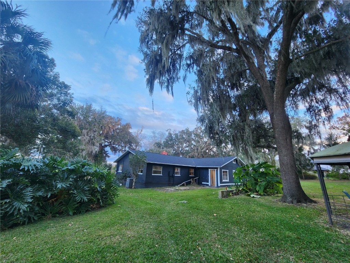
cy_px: 132
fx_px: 131
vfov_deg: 89.9
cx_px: 175
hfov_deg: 106.2
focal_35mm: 13
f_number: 2.2
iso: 50
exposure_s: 1/60
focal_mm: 2.2
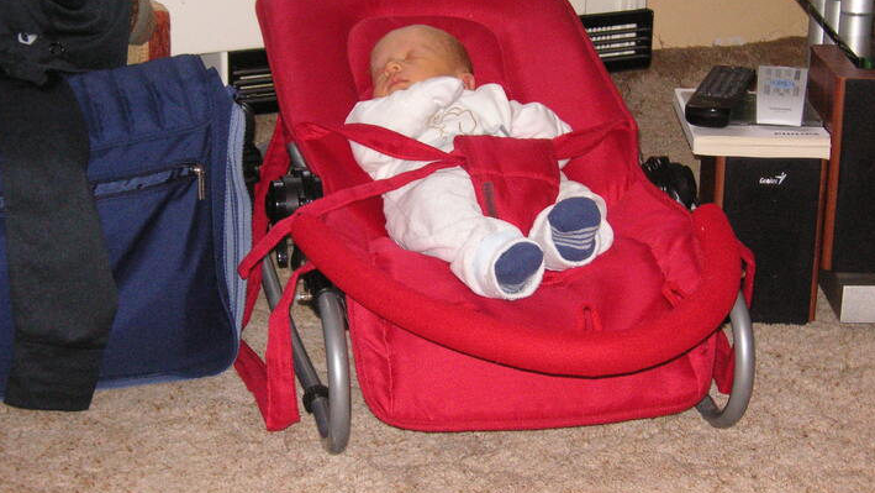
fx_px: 1740
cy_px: 175
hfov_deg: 28.2
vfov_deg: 16.1
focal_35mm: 75
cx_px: 405
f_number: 3.9
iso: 160
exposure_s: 1/60
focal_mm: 10.2
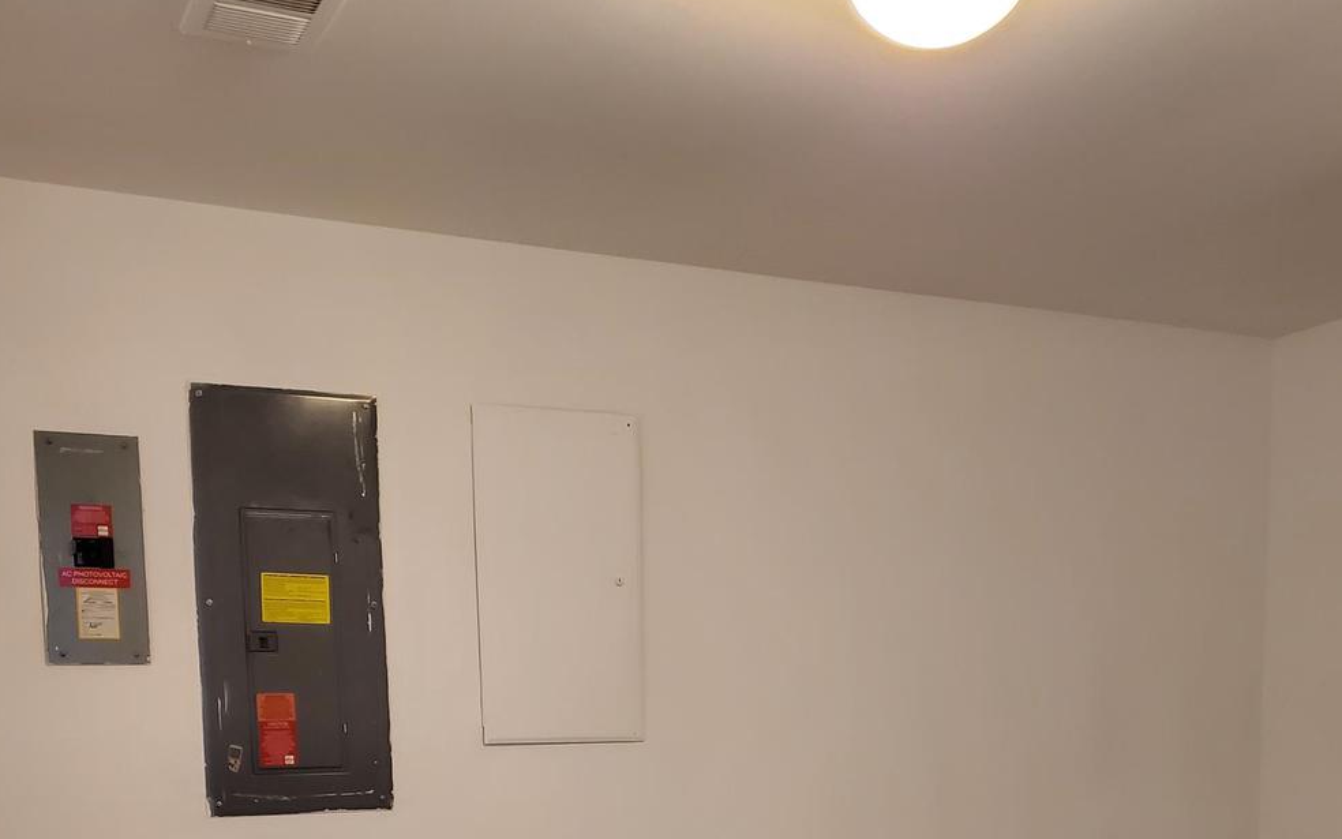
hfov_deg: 46.1
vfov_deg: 27.7
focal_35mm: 43
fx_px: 1573
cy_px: 883
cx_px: 769
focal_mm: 4.3
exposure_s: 1/40
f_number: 1.5
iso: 200
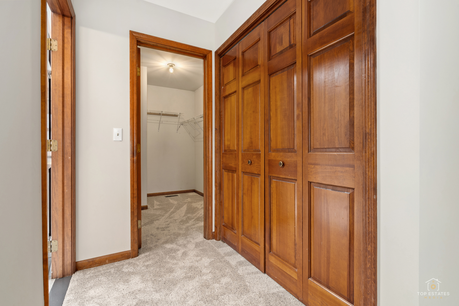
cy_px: 153
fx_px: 204
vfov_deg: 73.7
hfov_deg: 96.7
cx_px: 230
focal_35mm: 16
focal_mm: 16
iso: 400
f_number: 10
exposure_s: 1
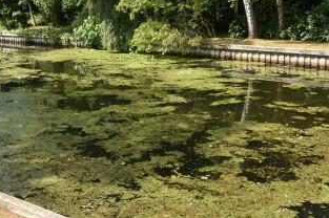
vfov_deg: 27.0
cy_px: 51
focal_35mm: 49
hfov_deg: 39.9
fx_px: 447
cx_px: 109
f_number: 7.1
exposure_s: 1/200
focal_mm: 10
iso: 100
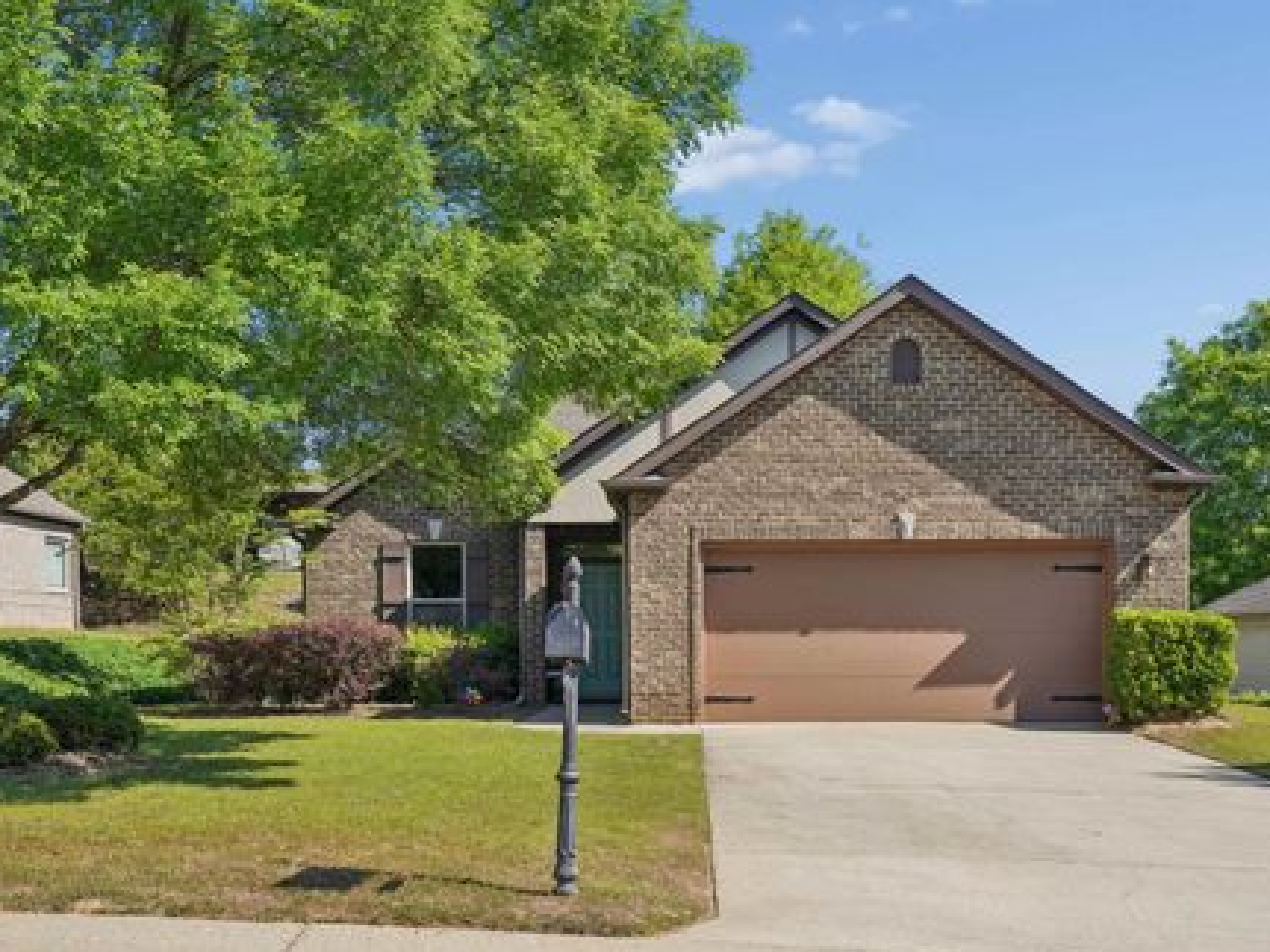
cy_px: 488
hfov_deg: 47.8
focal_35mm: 39
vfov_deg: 36.8
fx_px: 1430
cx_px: 707
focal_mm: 35
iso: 320
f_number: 11
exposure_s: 1/320
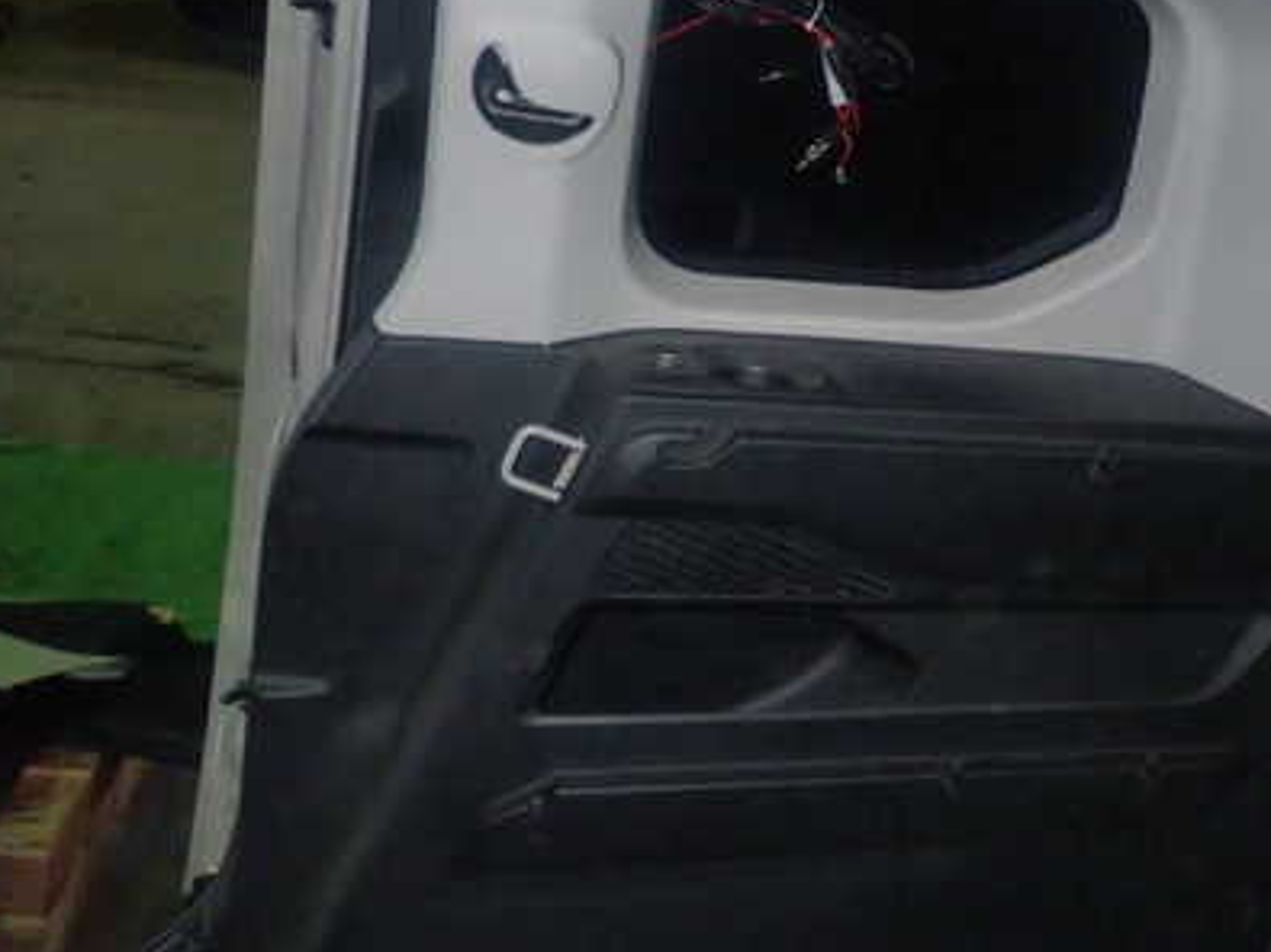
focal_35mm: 38
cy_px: 396
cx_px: 875
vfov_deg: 37.6
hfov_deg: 47.9
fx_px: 1395
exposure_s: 1/30
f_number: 5.6
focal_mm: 4.5
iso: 800
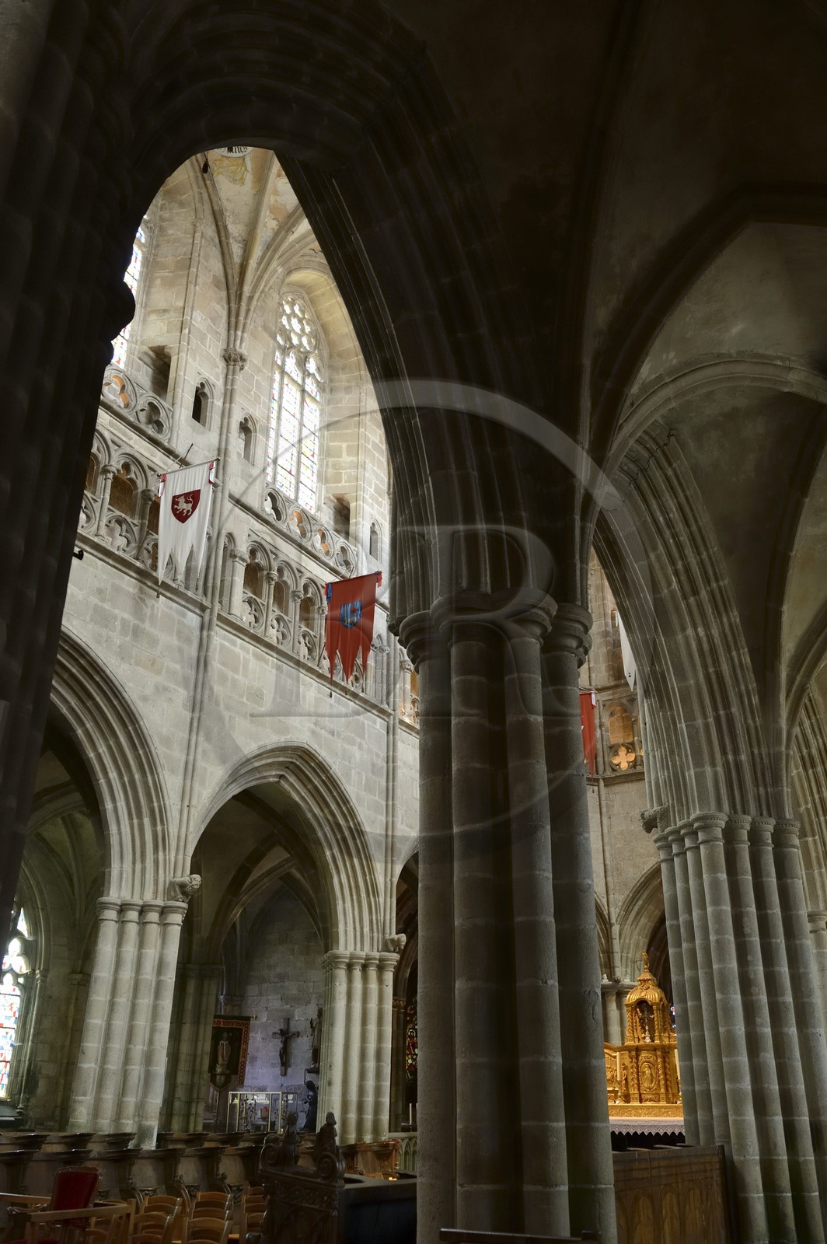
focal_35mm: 29
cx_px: 414
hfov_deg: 44.9
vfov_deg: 63.7
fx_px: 1001
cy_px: 622
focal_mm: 29
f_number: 4.5
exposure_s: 1/60
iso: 1600
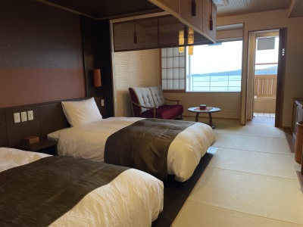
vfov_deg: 53.1
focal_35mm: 26
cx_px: 152
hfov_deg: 67.3
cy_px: 114
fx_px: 228
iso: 100
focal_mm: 4.2
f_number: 1.6
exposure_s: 1/120
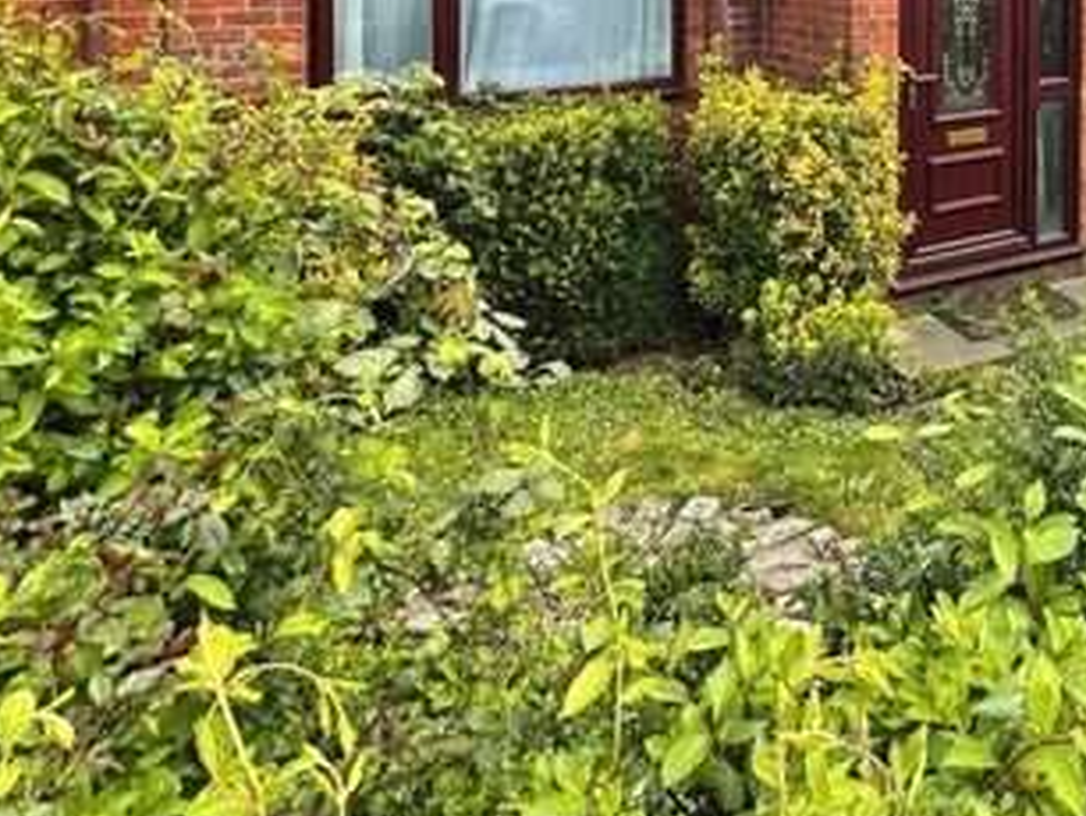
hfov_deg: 51.9
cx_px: 917
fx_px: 1005
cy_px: 20
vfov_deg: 39.5
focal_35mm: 32
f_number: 2.2
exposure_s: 1/373
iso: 40
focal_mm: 2.22
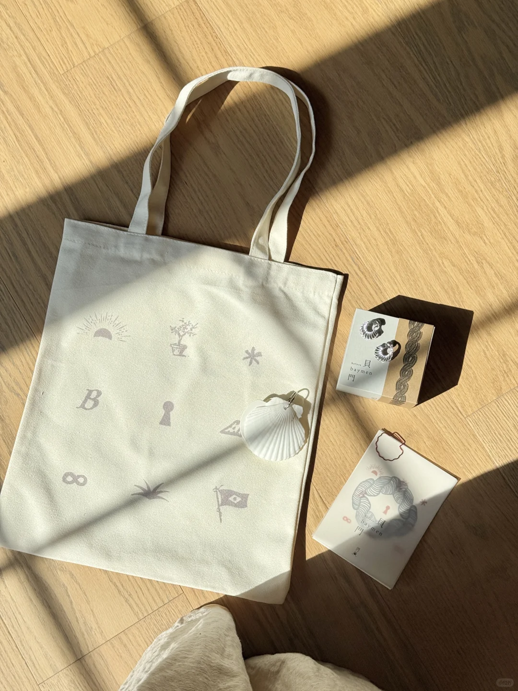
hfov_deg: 30.3
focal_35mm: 48
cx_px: 259
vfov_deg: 39.7
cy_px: 346
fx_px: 958
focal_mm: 6.76
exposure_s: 1/3378
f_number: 1.78
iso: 64
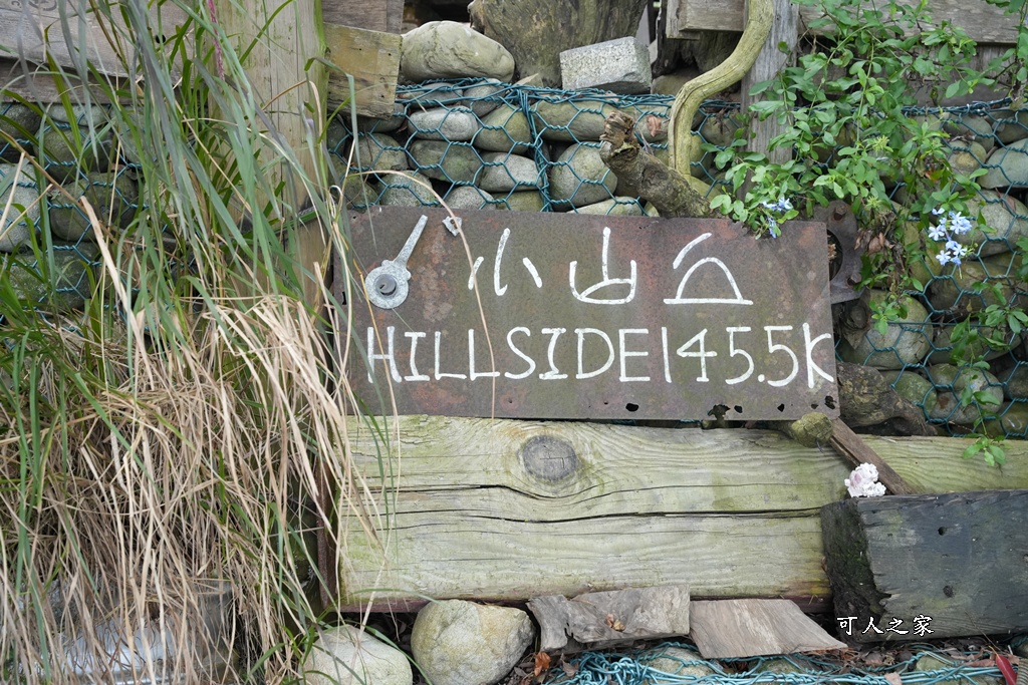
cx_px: 514
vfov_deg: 25.7
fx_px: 1505
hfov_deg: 37.7
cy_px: 342
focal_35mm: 53
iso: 2000
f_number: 7.1
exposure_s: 1/400
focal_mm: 52.7
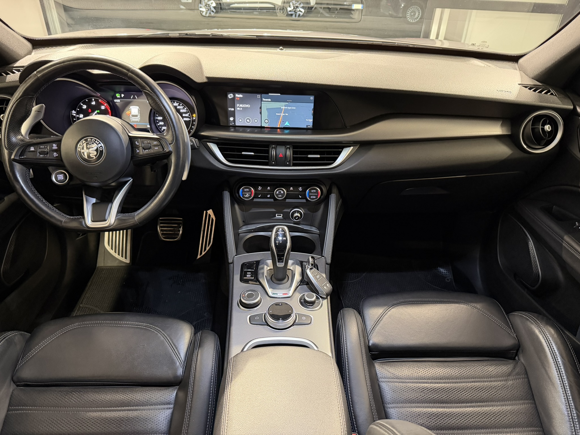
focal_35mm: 24
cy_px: 218
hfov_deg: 71.6
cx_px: 290
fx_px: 402
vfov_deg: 56.8
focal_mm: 6.76
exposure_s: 1/40
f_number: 1.78
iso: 1000
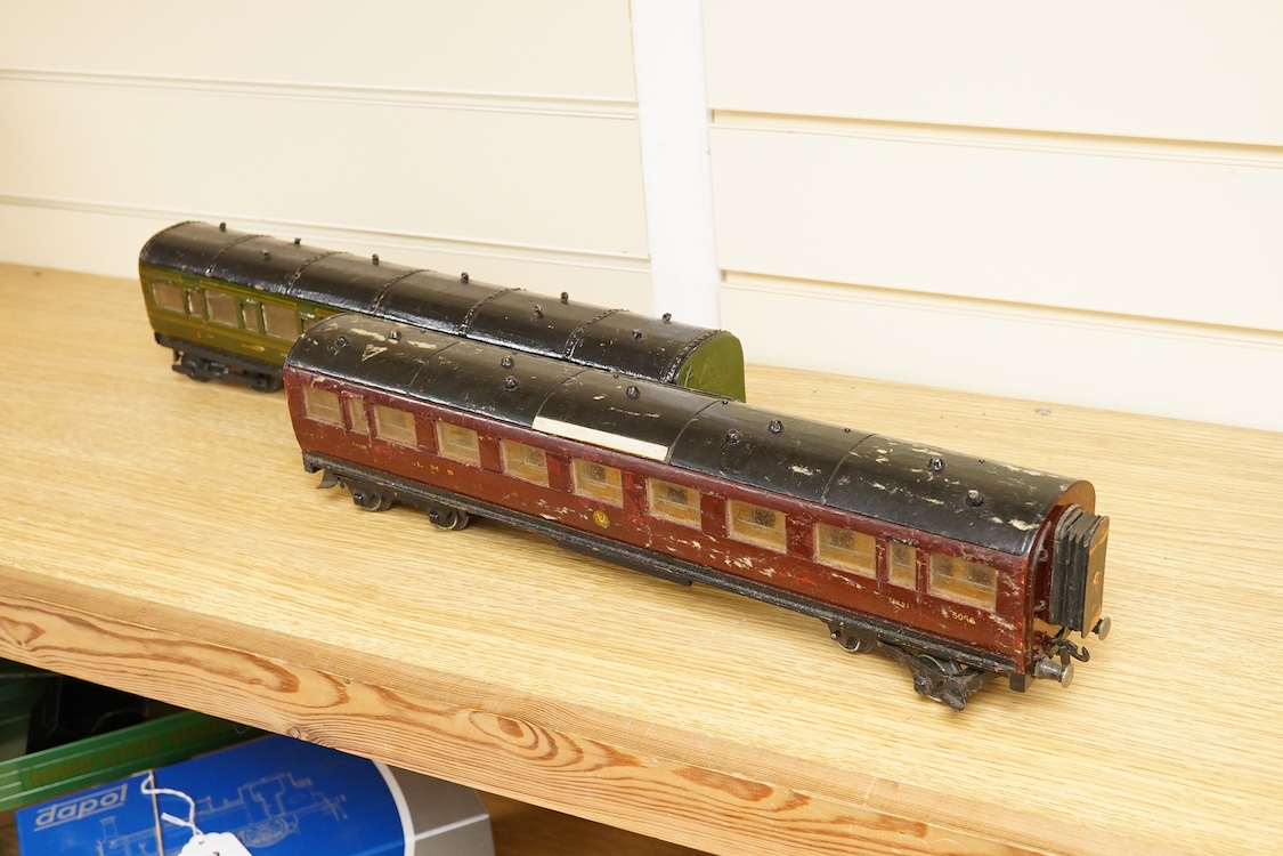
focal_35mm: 45
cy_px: 428
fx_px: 1604
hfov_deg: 43.6
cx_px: 642
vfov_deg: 29.9
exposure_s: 1/80
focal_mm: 30
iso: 2500
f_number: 10
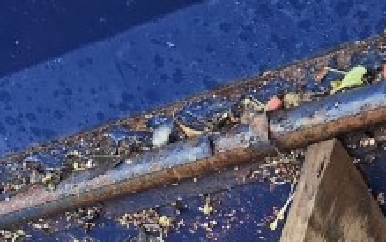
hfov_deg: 17.9
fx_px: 1200
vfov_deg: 10.1
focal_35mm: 114
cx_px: 23
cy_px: 565
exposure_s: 1/142
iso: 1000
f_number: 1.8
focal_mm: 5.4
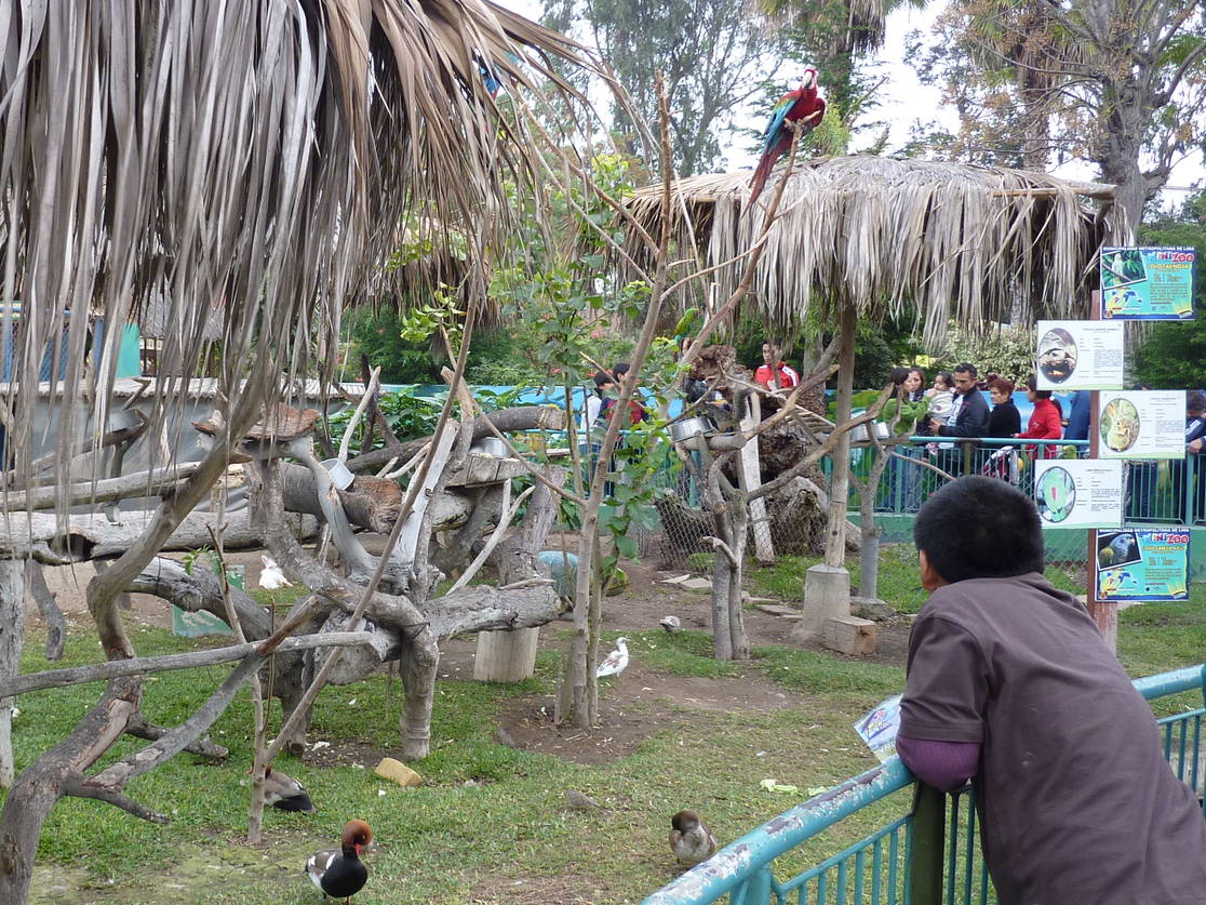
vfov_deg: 33.6
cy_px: 453
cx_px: 354
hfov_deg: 42.9
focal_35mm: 43
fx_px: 1498
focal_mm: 5
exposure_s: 1/40
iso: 80
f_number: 3.4
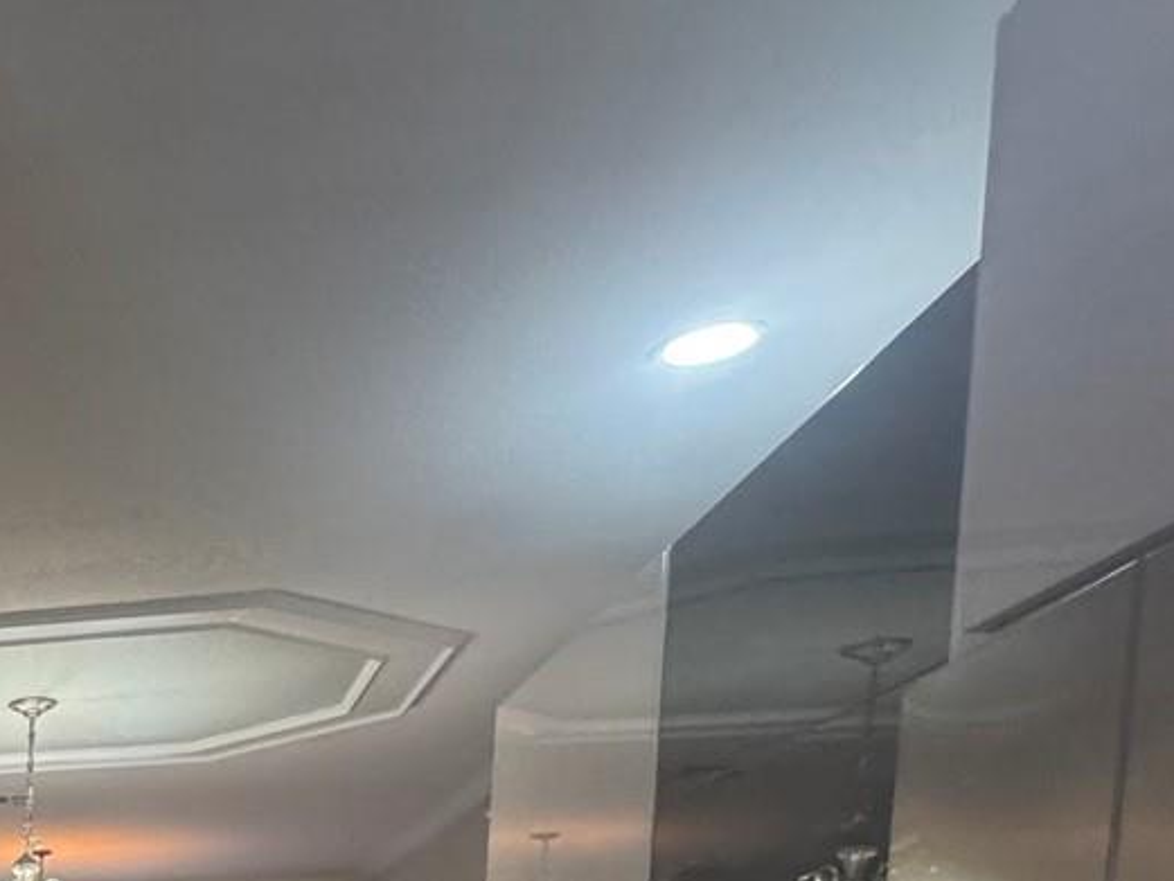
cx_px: -439
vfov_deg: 27.6
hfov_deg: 31.1
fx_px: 1459
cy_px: 1167
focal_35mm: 43
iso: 250
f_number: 2.2
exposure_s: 1/120
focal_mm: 2.22
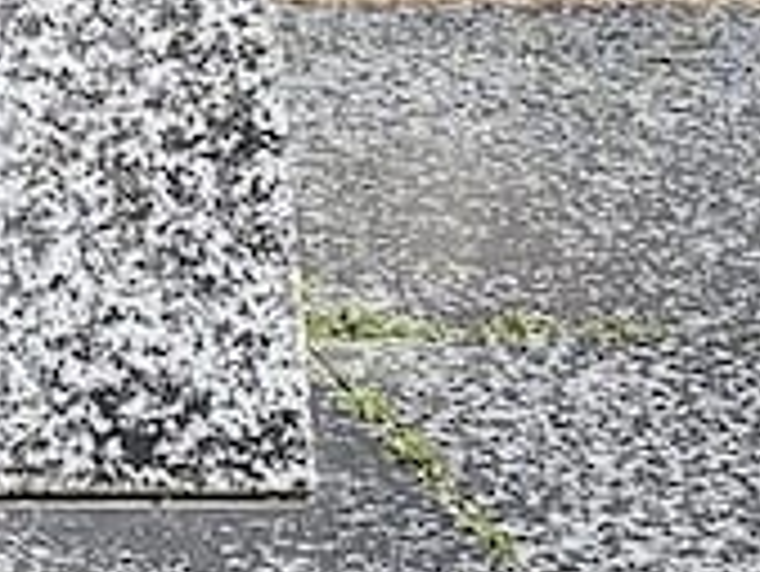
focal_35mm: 109
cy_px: -640
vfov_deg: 11.9
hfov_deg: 14.4
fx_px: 2395
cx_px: -841
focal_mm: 6.3
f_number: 1.7
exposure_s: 1/643
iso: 10
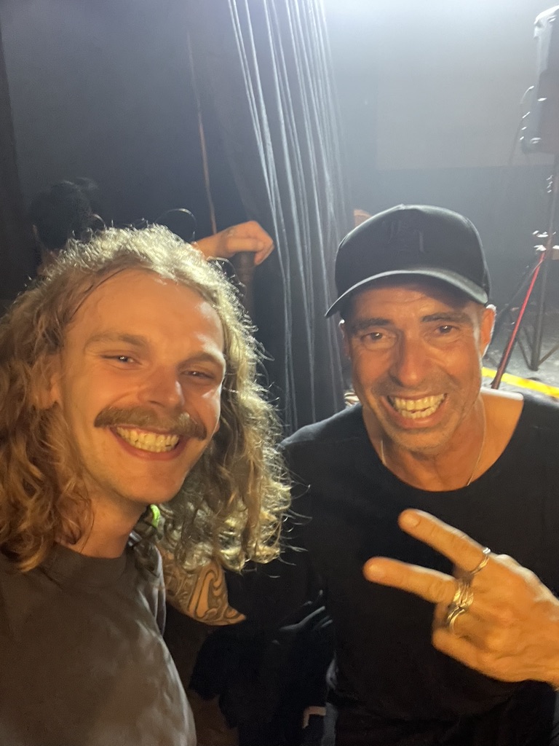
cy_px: 373
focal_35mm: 30
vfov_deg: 60.0
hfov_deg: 46.8
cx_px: 280
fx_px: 646
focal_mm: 2.71
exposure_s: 1/20
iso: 640
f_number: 2.2
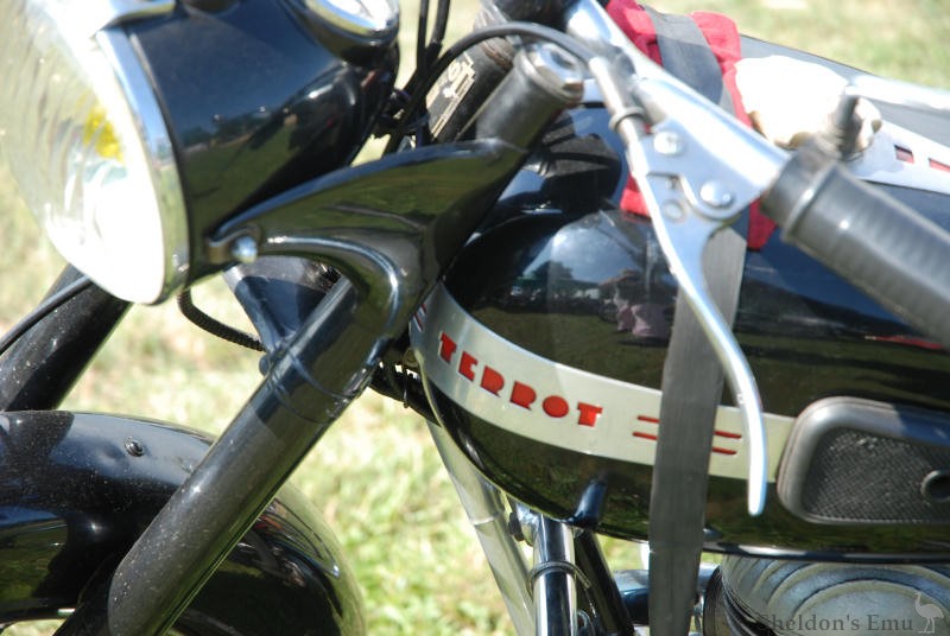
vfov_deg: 13.1
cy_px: 318
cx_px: 475
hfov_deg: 19.4
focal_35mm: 105
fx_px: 2775
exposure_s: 1/200
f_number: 4.5
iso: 200
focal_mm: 70
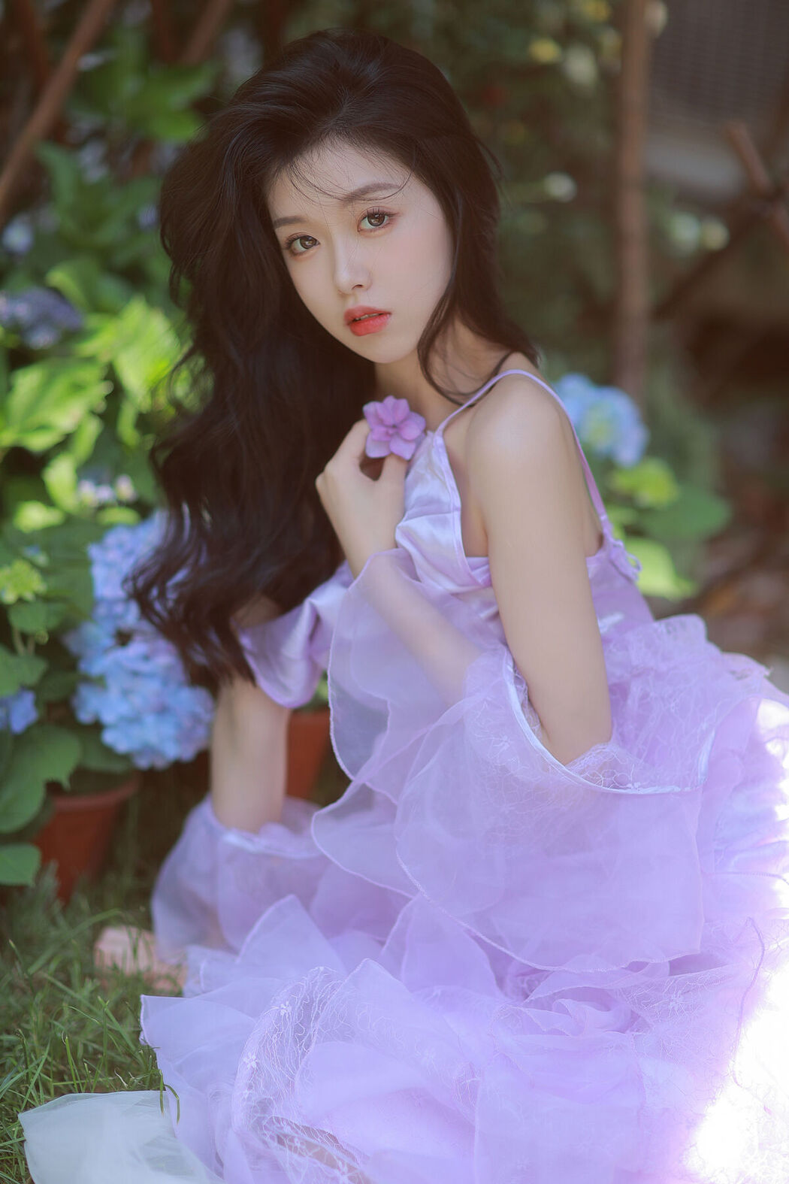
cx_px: 394
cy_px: 592
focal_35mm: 85
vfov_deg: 23.9
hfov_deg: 16.1
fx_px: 2794
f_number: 1.6
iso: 100
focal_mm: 85
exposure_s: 1/1250
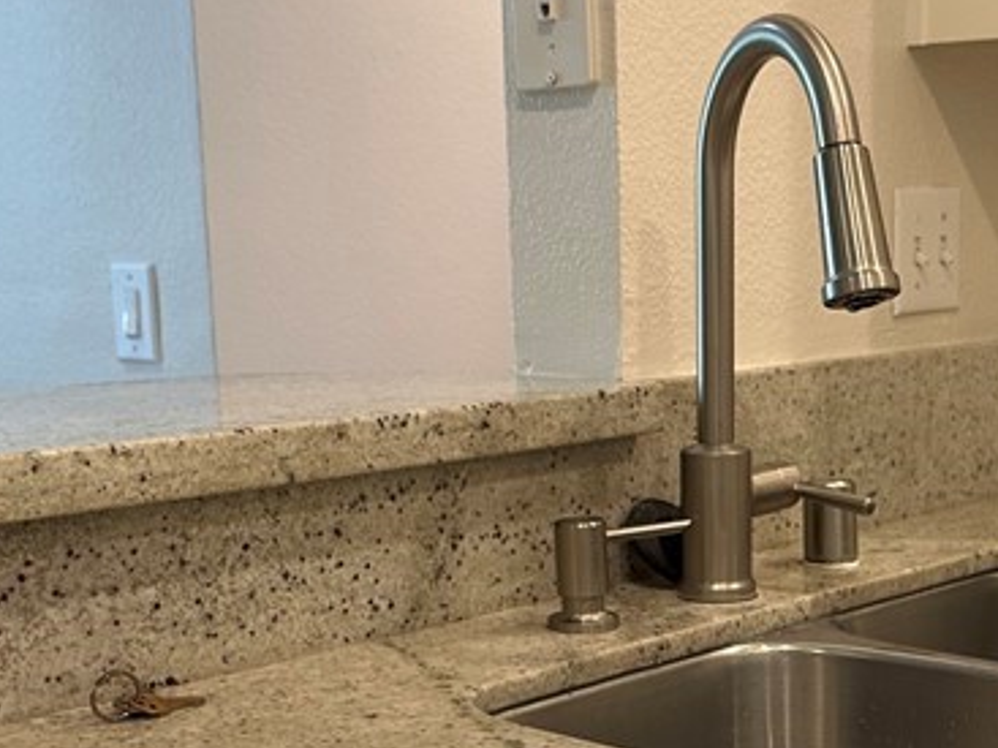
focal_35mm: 67
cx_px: 677
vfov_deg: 21.5
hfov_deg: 28.8
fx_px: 1931
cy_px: 664
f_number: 1.78
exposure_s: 1/60
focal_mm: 6.86
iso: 125
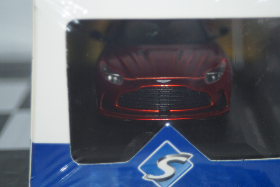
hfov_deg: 17.1
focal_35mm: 120
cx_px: 140
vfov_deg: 11.4
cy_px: 94
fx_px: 933
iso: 200
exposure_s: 1/60
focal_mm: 80
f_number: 5.6
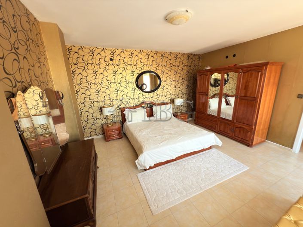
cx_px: 152
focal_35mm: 14
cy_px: 114
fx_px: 122
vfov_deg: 85.6
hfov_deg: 102.1
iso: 64
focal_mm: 2.22
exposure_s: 1/40
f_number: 2.2
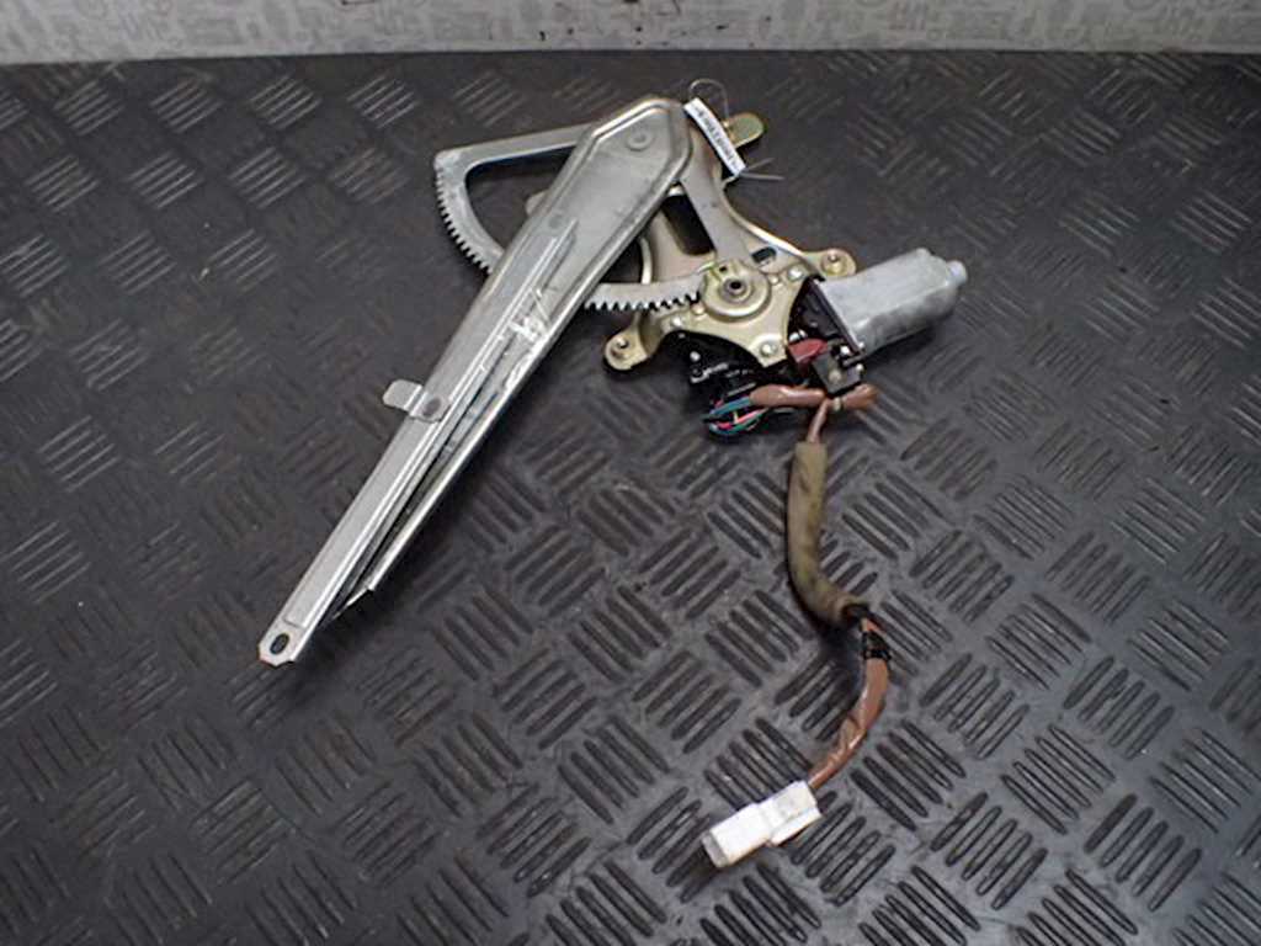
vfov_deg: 46.8
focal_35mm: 30
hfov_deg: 60.0
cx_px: 630
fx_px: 1093
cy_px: 473
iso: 800
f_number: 2.3
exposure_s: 1/100
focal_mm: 5.5
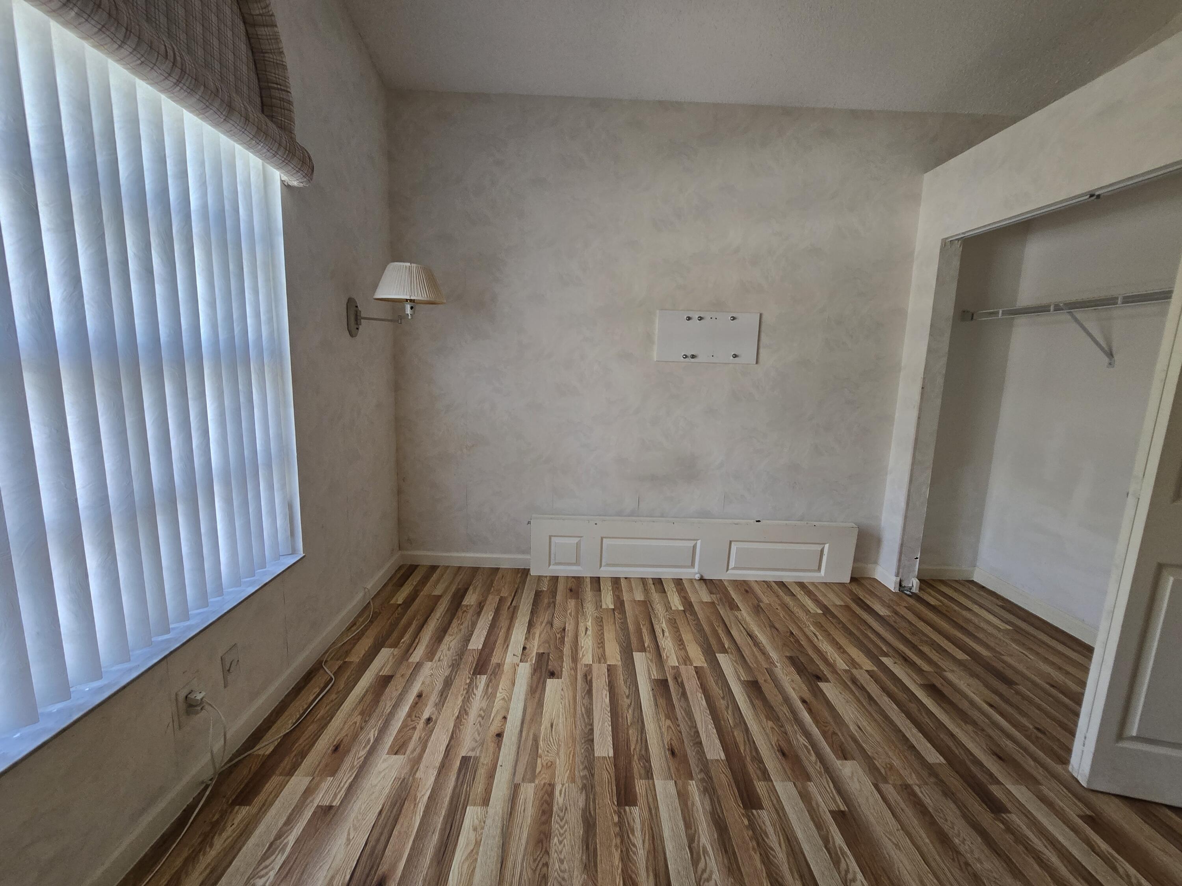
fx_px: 444
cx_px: 591
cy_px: 443
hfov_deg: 106.2
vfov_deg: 89.9
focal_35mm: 13
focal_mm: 2.2
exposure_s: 1/60
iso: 125
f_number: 2.2
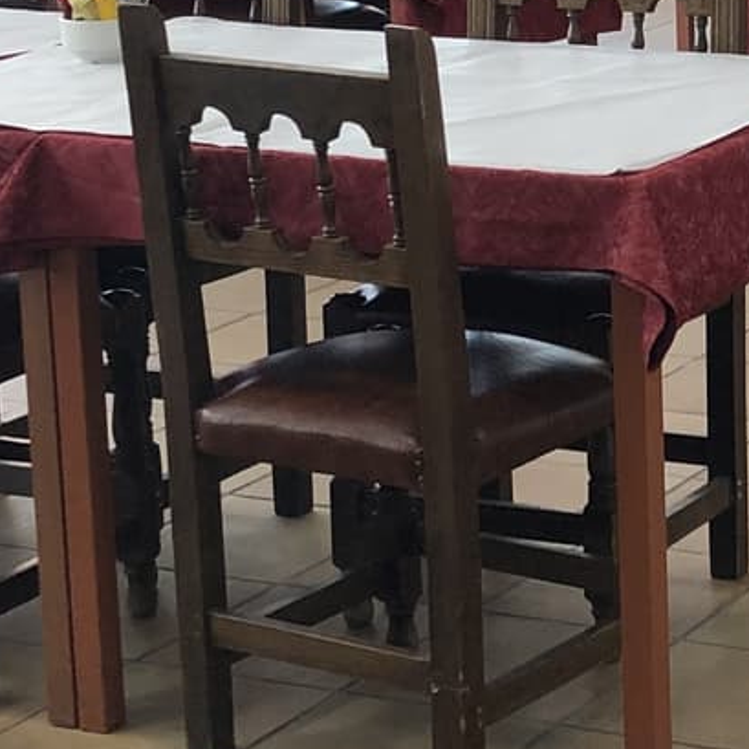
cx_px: 965
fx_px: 2962
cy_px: 115
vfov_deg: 14.3
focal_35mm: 121
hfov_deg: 13.9
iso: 32
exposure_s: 1/33
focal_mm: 4
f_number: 1.8
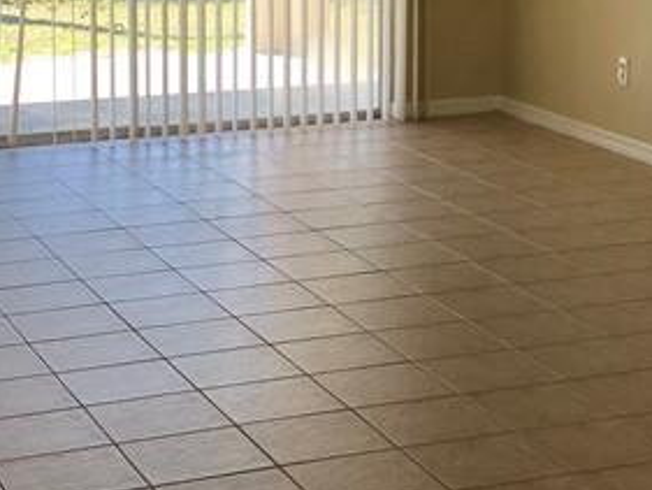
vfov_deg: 14.3
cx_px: 441
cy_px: 19
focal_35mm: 102
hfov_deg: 19.2
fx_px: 1922
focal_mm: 3.99
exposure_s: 1/120
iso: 40
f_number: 1.8
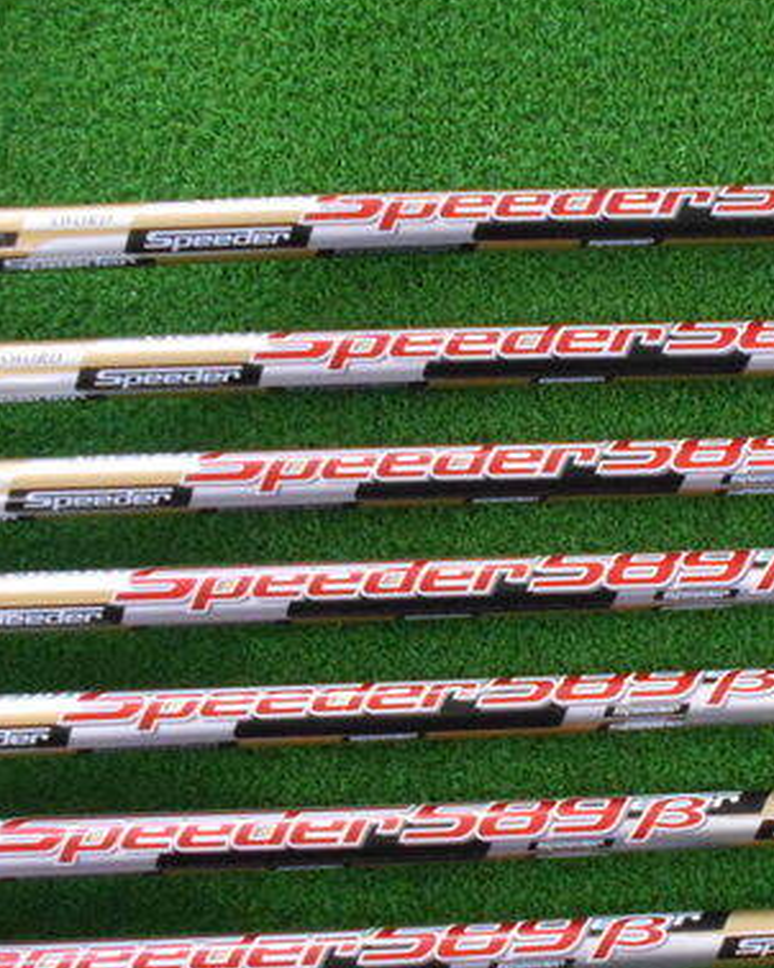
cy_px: 599
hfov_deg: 33.7
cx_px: 630
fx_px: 1232
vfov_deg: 42.6
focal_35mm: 43
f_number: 3.2
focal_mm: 4.6
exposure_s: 1/160
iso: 800
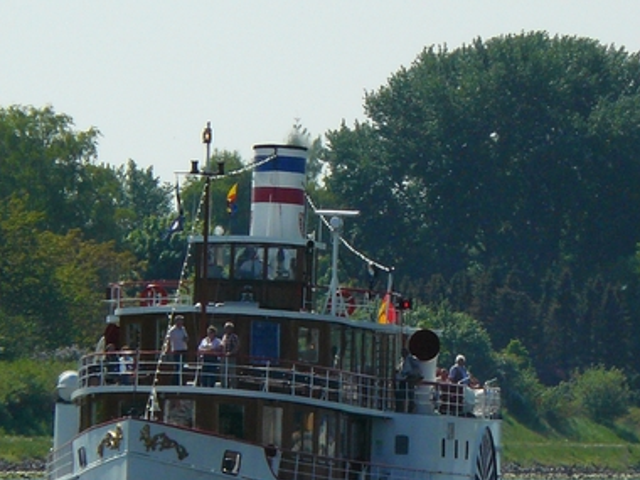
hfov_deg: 2.4
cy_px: 264
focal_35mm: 817
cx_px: 352
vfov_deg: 1.8
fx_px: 15105
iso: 200
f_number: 8
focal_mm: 72
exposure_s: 1/500
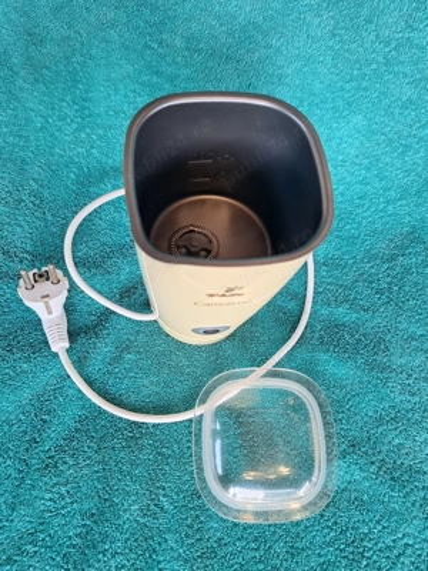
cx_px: 214
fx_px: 379
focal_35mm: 23
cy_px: 286
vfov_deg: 73.9
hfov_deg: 58.9
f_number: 1.8
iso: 200
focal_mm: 5.54
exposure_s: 1/33
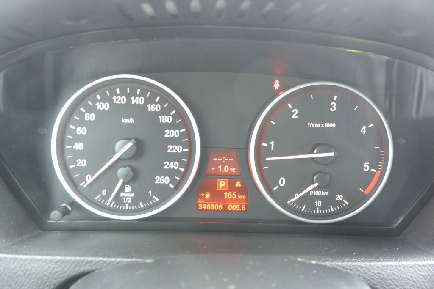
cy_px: 144
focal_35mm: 27
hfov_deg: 67.4
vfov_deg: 47.9
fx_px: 326
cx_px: 217
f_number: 3.5
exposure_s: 1/30
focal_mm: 10
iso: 1000
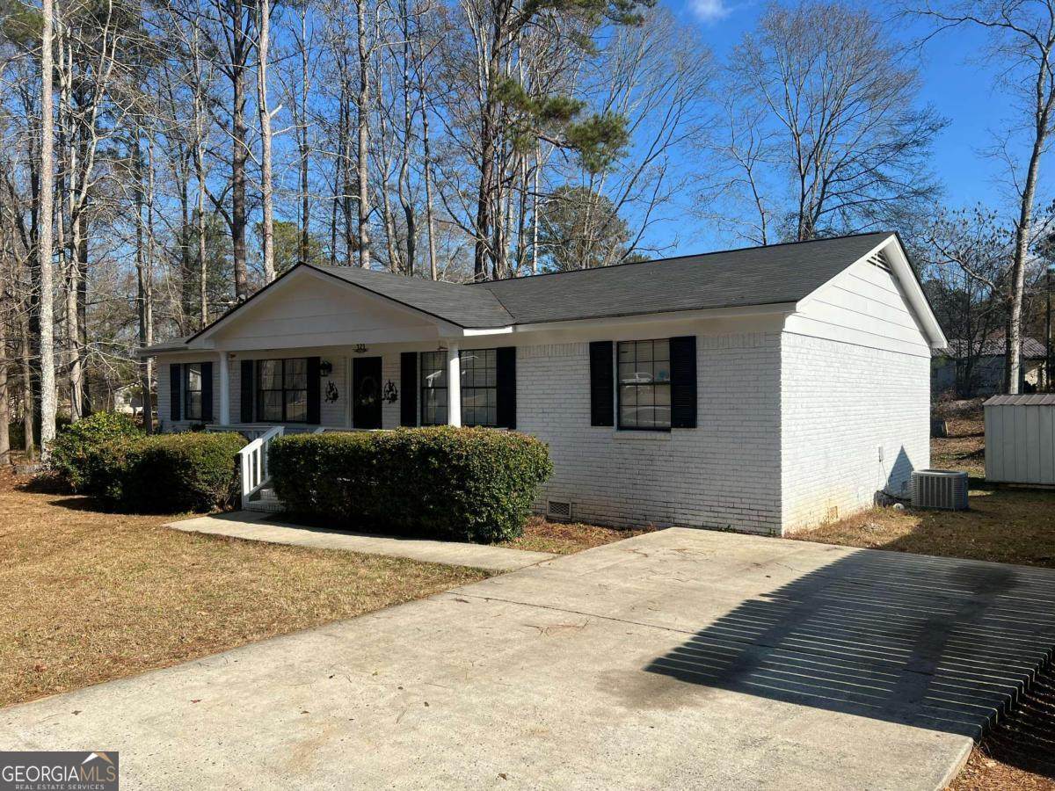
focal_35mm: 26
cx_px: 528
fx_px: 792
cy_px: 396
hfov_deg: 67.3
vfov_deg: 53.1
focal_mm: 5.7
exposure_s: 1/3571
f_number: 1.5
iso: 50
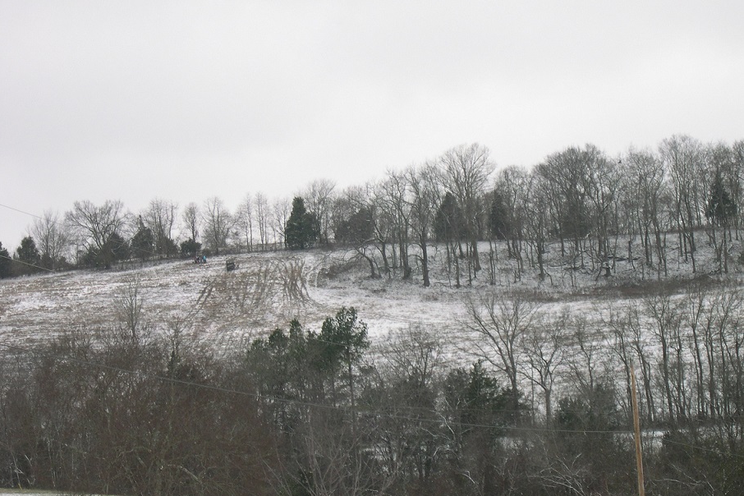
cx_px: 372
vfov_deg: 11.5
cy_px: 260
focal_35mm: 119
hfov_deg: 17.2
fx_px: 2459
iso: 100
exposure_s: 1/211
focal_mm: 24
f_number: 4.9
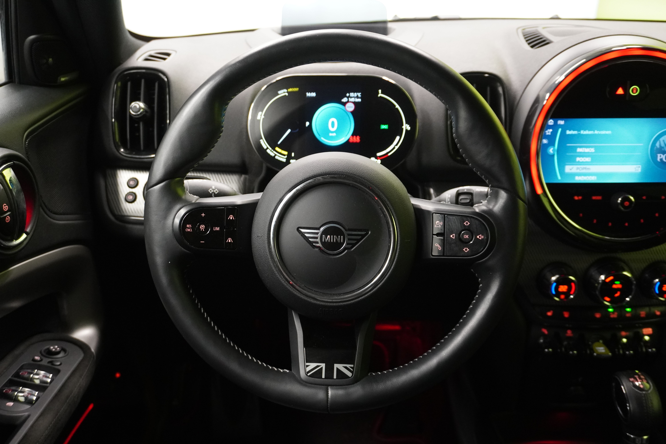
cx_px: 333
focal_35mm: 34
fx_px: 638
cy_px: 222
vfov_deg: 38.4
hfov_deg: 55.1
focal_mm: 23
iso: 2500
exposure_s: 1/40
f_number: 4
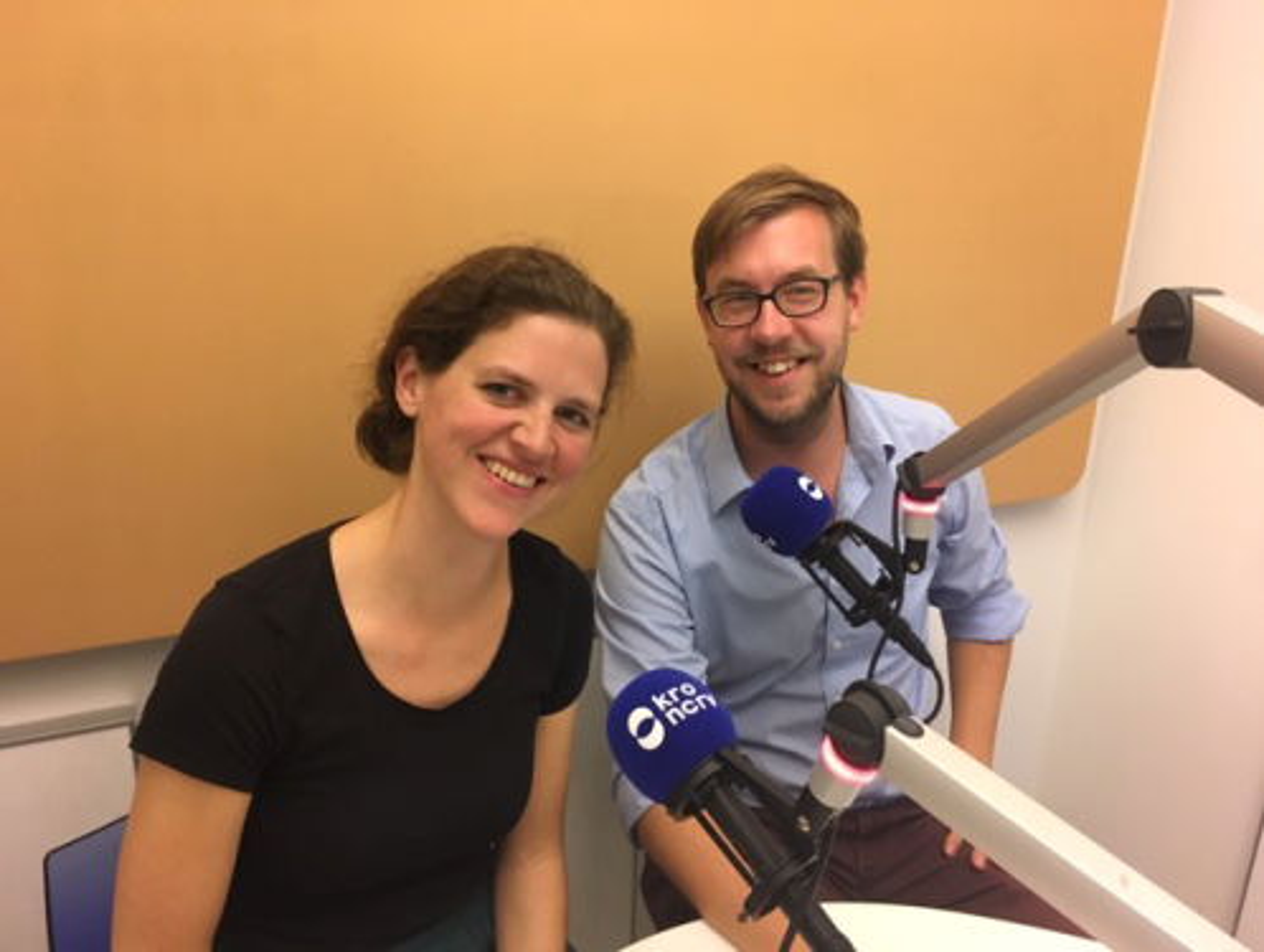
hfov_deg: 61.6
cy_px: 476
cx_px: 632
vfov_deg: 48.3
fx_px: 1060
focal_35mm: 29
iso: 160
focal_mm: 4.15
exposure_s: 1/33
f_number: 2.2
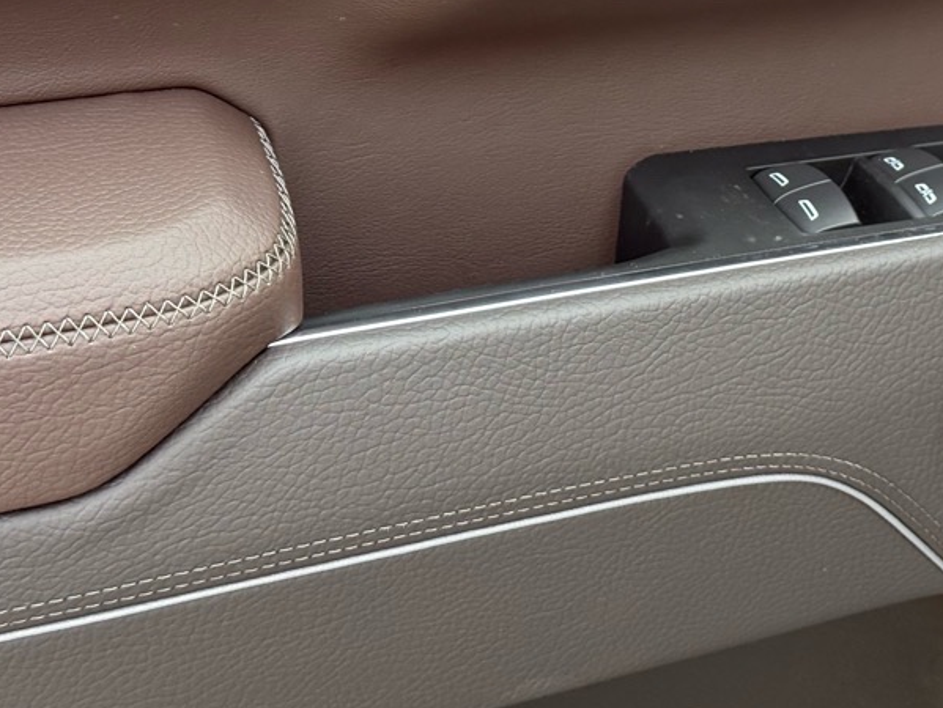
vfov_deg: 17.8
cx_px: 738
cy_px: 109
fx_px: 2235
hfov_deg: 23.5
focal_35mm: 82
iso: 80
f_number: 1.78
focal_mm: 6.76
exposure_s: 1/288
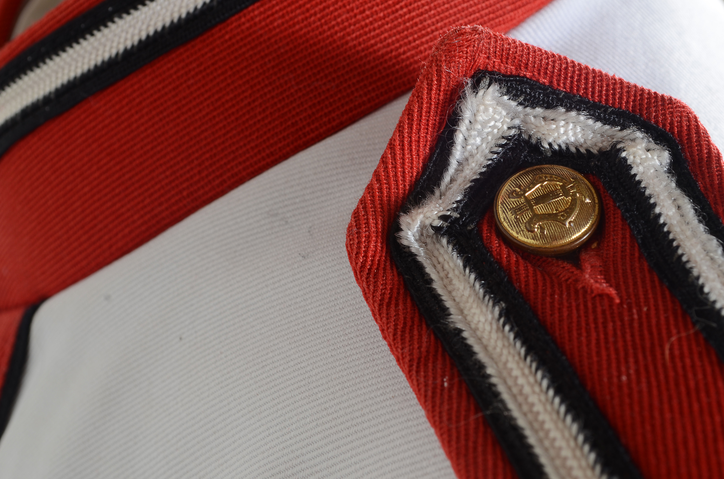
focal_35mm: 69
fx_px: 1385
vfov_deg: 19.6
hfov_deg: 29.3
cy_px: 240
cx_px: 362
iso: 100
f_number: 11
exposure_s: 1/60
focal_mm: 46
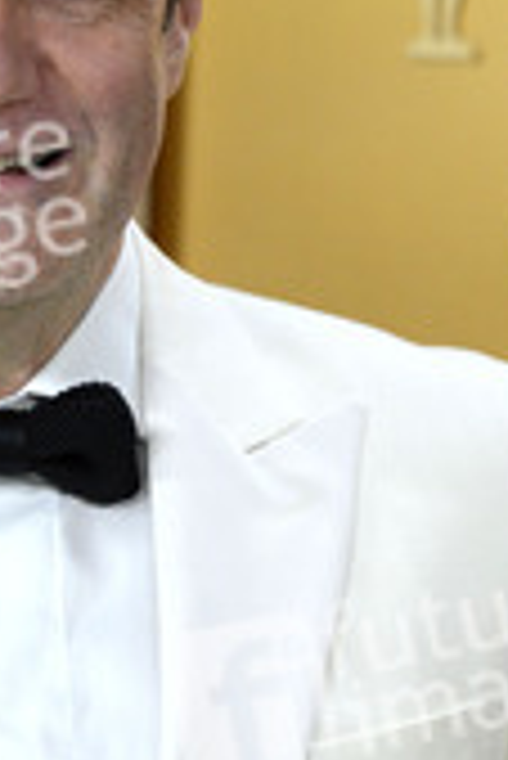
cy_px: 454
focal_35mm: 320
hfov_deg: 4.3
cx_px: -11
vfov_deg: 6.4
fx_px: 6759
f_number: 6.3
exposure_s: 1/250
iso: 2500
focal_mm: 135
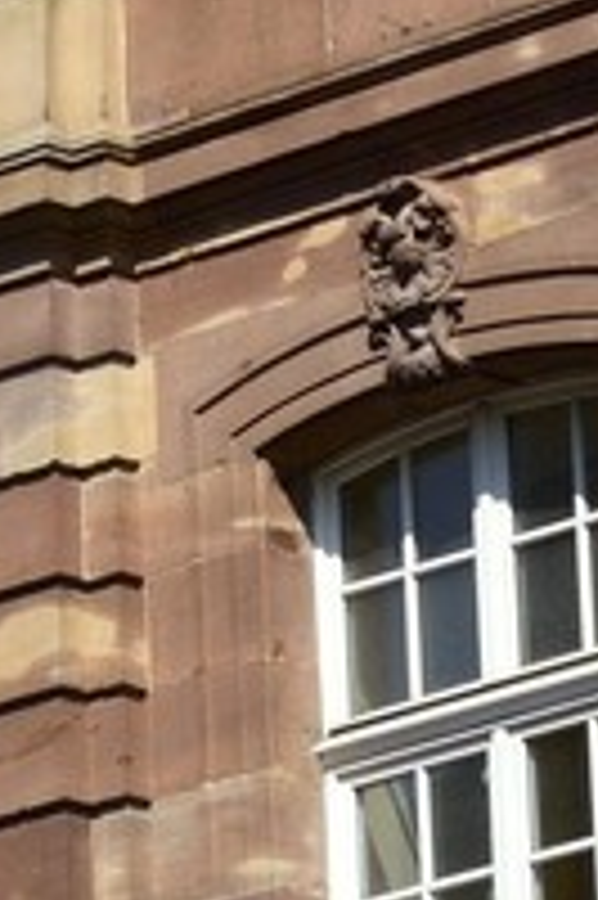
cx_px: -526
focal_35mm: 496
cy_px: -1683
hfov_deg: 2.8
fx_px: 12379
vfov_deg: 4.0
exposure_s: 1/200
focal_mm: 62
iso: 400
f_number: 18
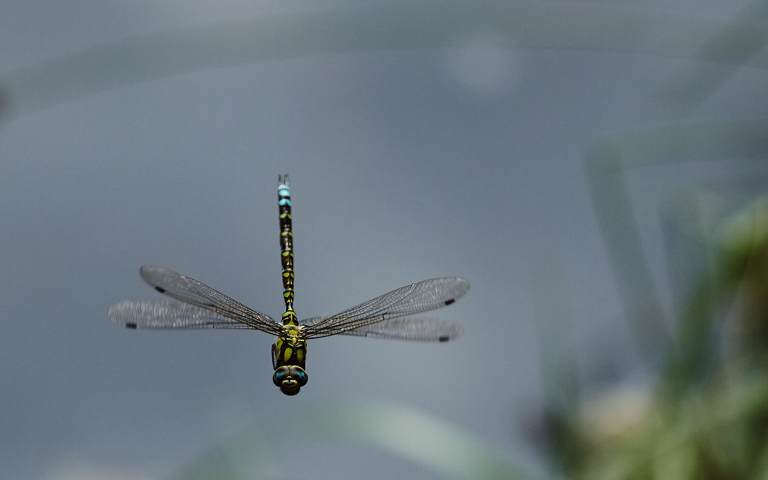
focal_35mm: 224
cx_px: 357
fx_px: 4688
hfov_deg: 9.4
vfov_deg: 5.9
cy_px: 385
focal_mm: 90
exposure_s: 1/4000
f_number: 2
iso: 800
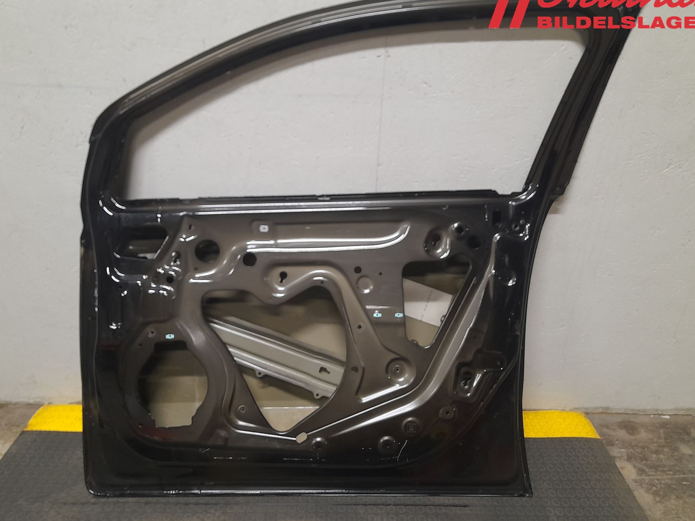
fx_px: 542
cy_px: 248
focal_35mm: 27
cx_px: 338
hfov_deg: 65.3
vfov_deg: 51.3
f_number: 2
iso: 320
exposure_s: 1/50
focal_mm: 4.6
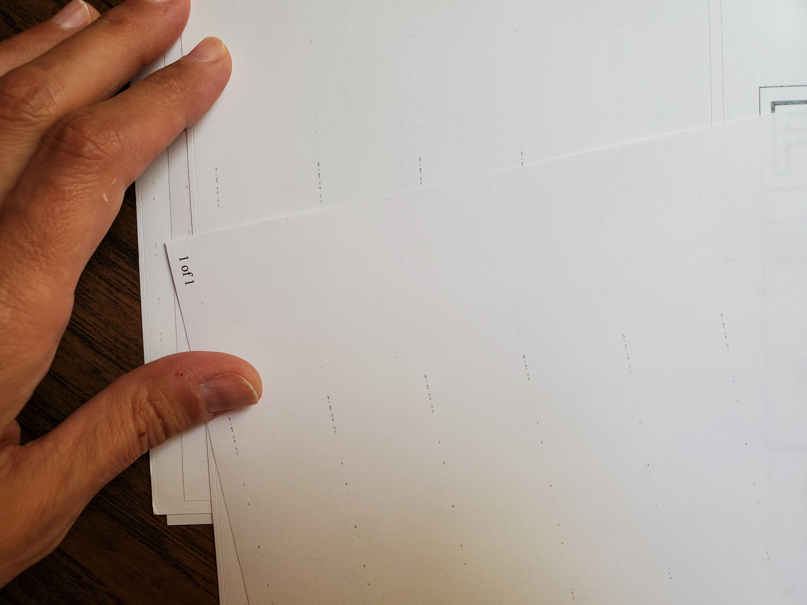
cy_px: 302
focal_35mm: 26
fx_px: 606
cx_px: 404
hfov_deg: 67.3
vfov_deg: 53.1
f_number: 2.4
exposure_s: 1/100
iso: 125
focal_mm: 4.3
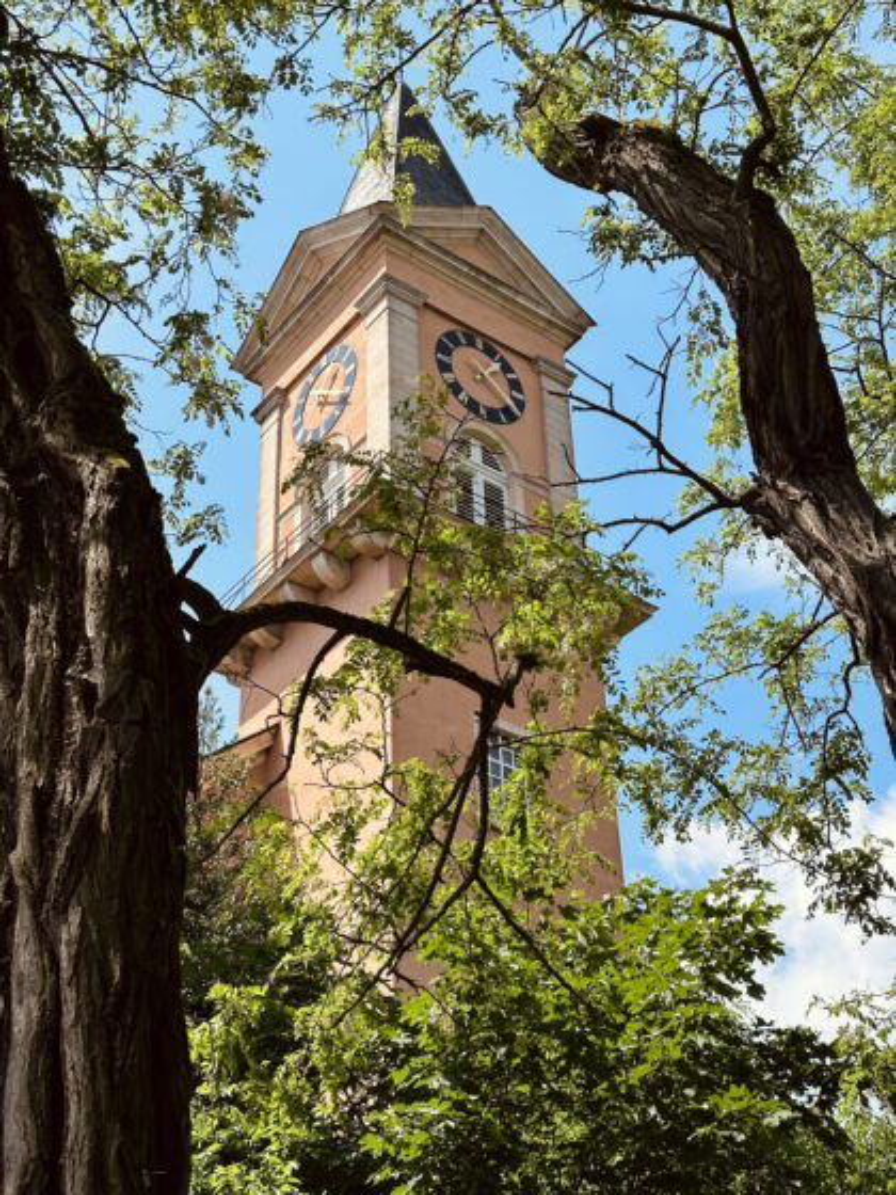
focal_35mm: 48
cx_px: 448
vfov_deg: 39.7
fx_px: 1657
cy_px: 598
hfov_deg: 30.3
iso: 64
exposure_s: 1/2809
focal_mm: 6.86
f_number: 1.78
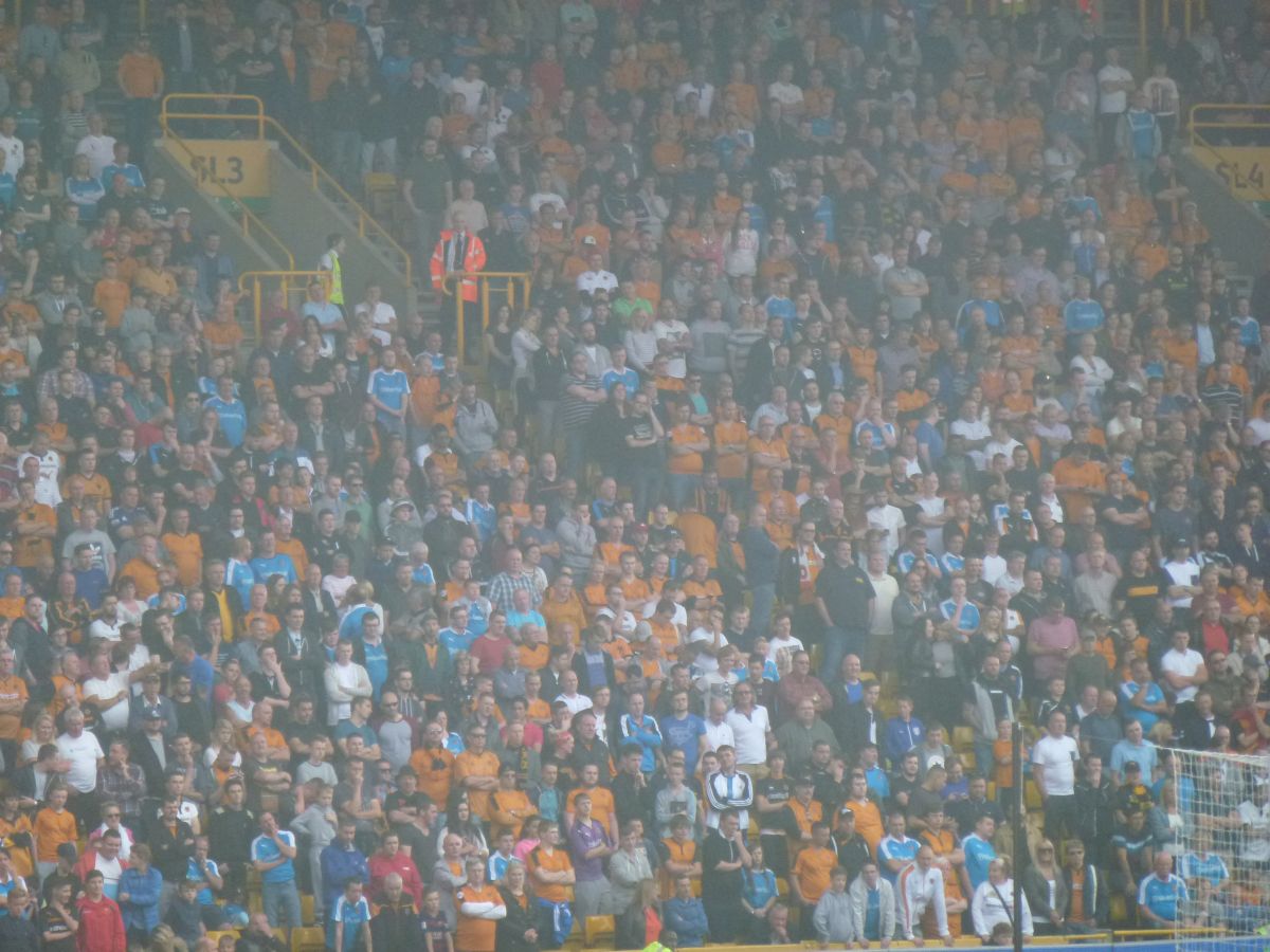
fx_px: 9759
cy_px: 476
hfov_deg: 7.4
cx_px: 635
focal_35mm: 266
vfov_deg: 5.6
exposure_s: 1/250
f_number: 5.6
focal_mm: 47.7
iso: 320
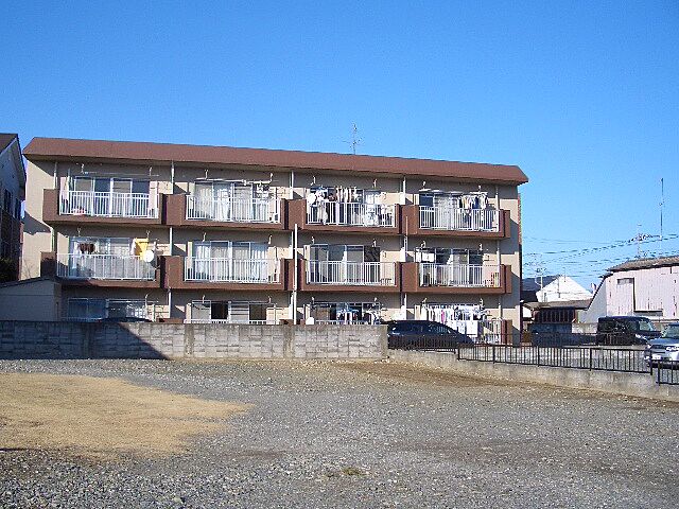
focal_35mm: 35
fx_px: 687
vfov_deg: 40.7
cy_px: 254
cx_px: 340
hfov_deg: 52.6
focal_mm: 5.8
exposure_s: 1/400
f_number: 4.3
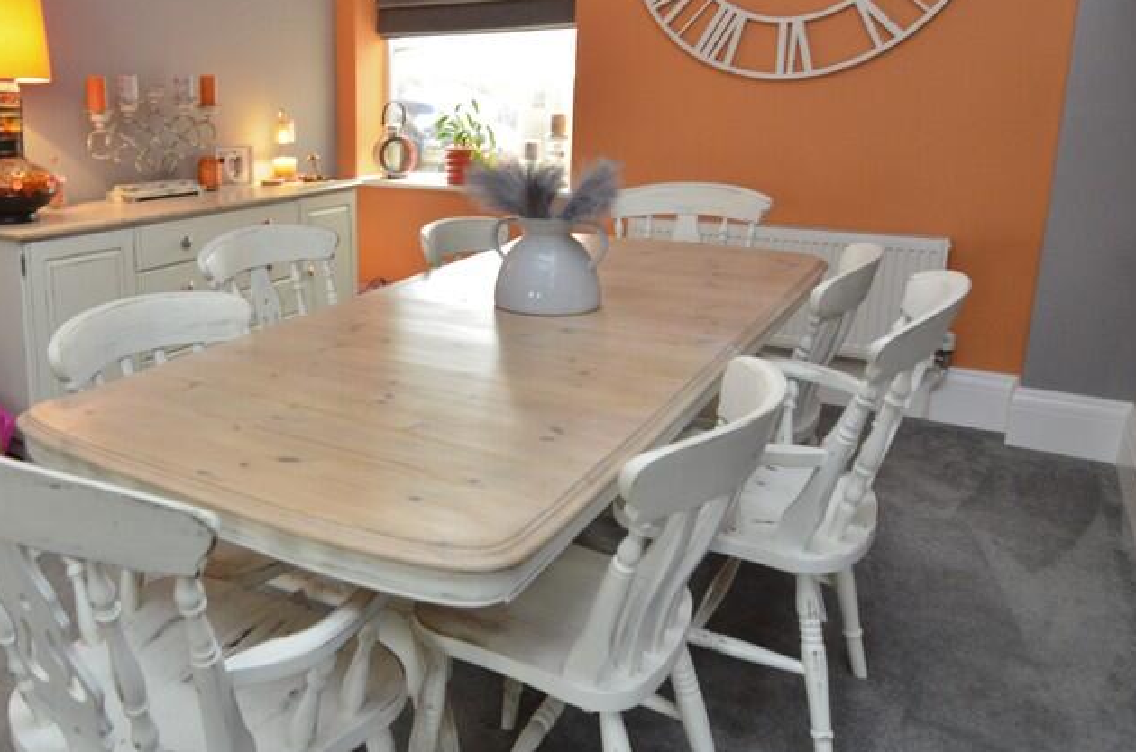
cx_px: 337
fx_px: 844
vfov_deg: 47.6
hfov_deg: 65.2
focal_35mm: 27
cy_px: 281
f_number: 4
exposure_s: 1/60
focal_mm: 11
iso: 1800
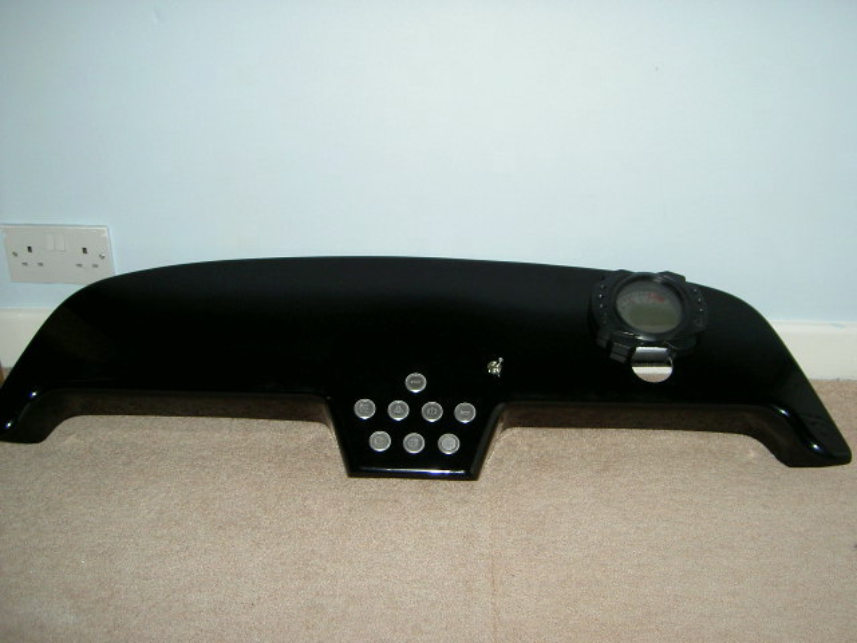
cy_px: 322
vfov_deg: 36.8
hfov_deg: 47.9
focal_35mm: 39
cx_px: 428
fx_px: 966
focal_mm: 8
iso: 100
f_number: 2.8
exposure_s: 1/59.5
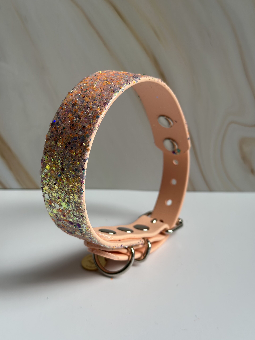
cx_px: 128
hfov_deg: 30.3
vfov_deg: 39.7
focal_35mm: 48
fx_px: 471
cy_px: 170
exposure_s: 1/322
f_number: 1.78
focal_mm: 6.86
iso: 80
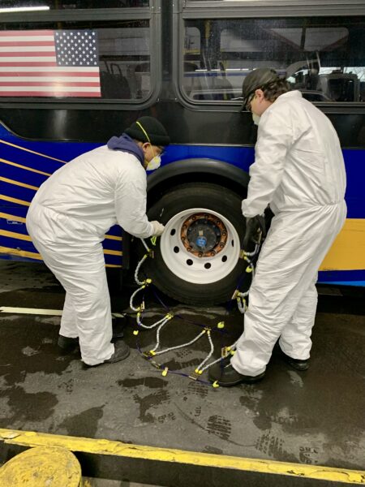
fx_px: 366
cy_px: 244
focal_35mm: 26
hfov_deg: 53.1
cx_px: 182
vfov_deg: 67.3
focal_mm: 4.25
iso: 200
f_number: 1.8
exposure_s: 1/60
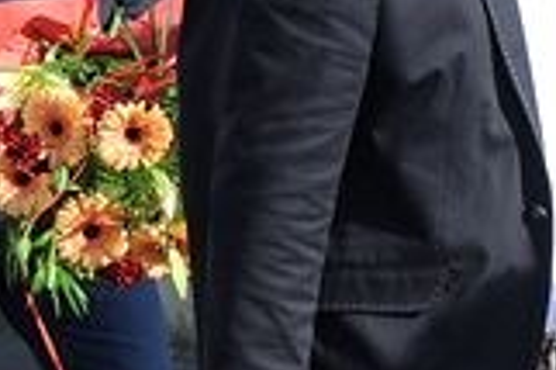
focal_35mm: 553
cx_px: 715
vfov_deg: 2.5
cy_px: 226
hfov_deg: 3.7
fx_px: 8532
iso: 400
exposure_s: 1/800
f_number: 7.1
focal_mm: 70
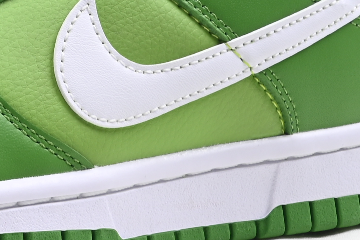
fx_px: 2210
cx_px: -399
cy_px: -239
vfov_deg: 6.1
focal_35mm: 221
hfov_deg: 8.7
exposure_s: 1/2
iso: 100
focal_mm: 40
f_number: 16
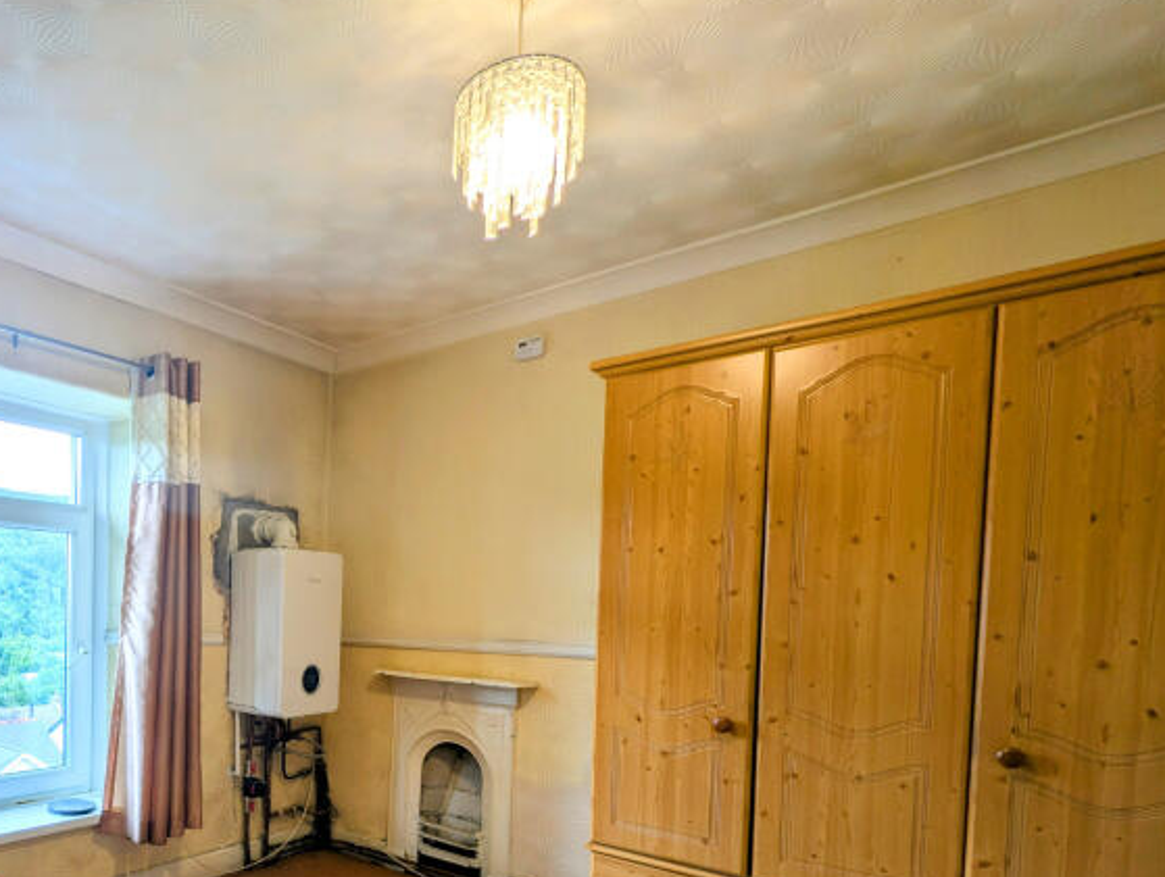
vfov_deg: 58.5
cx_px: 204
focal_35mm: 22
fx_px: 742
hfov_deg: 67.7
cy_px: 641
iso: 48
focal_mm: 2.23
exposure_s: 1/40.5
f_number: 1.95
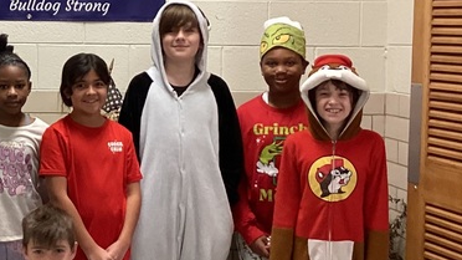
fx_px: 1139
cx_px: 20
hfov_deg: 22.2
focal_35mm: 93
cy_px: 90
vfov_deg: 13.0
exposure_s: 1/60
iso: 250
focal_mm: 3.3
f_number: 2.4
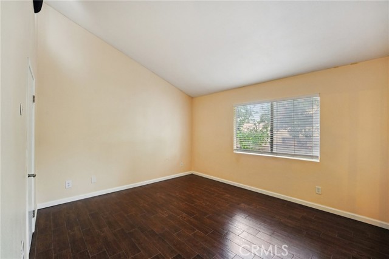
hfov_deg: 104.3
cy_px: 130
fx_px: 151
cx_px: 194
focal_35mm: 14
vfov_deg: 81.1
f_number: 8
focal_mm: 14
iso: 400
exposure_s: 1/20
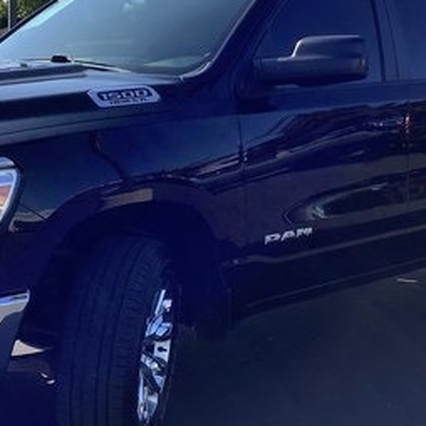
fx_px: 961
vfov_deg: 25.0
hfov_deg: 25.0
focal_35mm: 69
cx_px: 171
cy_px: 206
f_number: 2.4
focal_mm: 3.3
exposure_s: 1/776
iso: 25
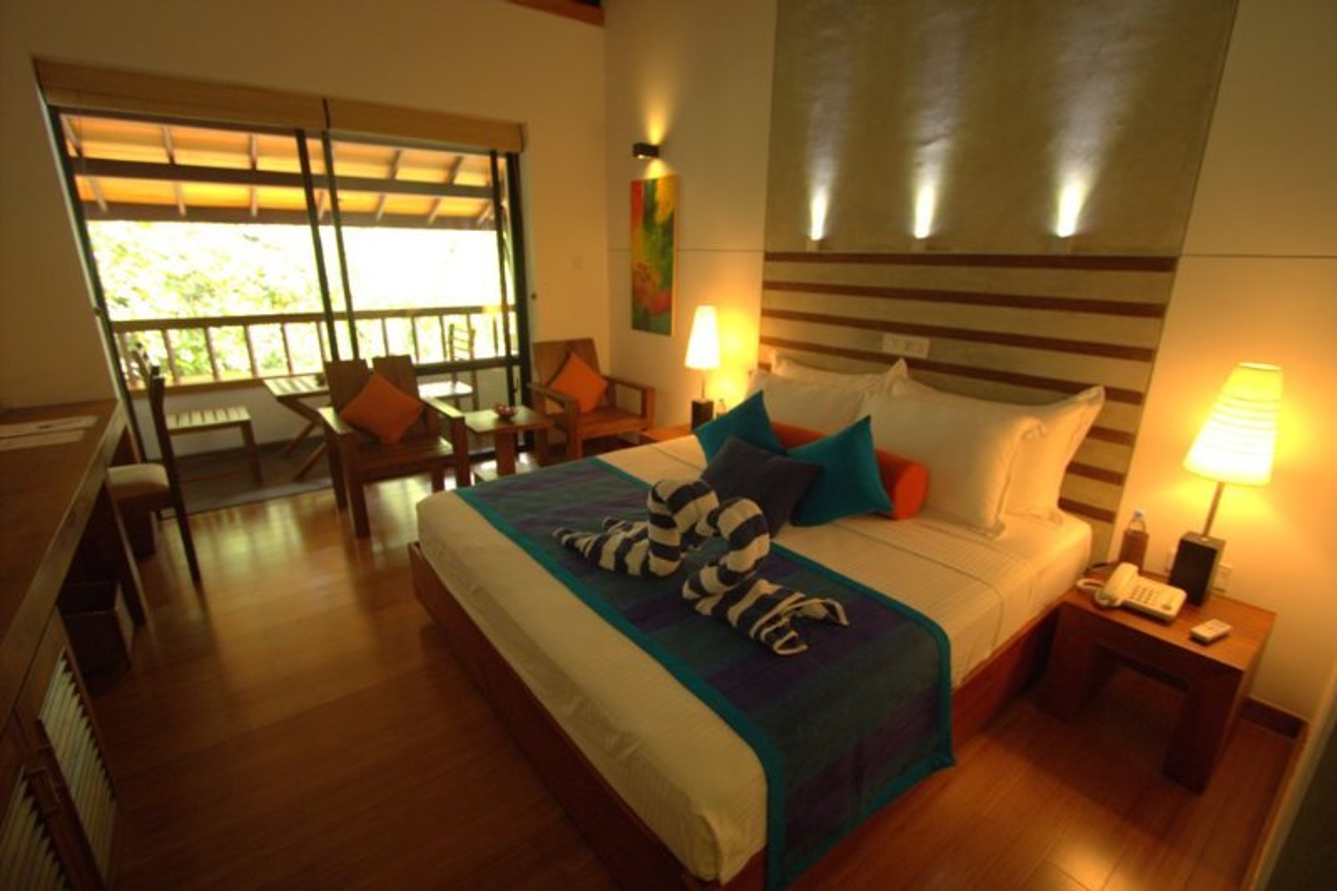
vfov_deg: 73.7
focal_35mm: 16
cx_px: 668
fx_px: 594
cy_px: 446
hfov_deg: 96.7
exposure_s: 1/30
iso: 640
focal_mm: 10
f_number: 3.5
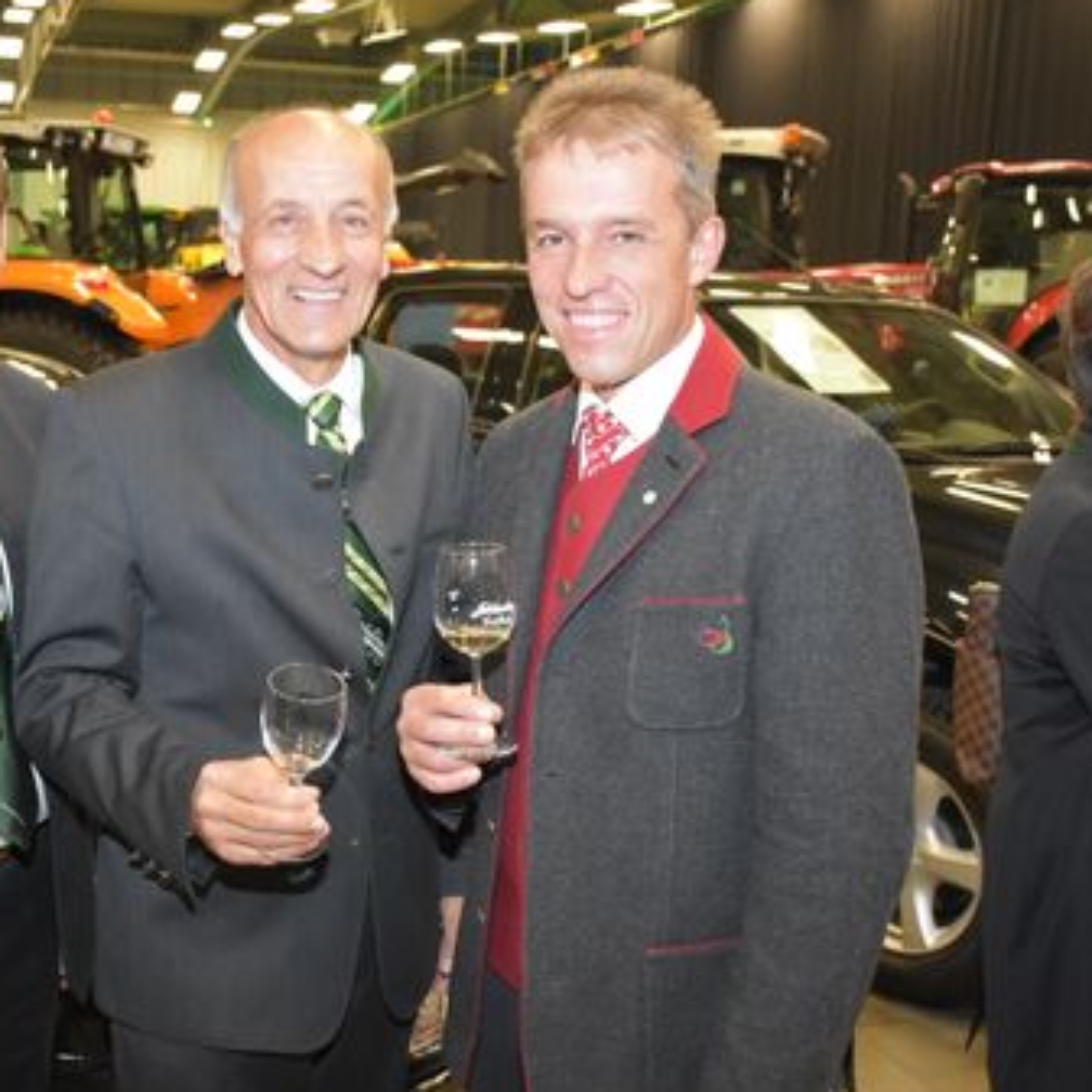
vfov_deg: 37.8
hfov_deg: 37.5
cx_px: 384
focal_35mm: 45
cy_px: 543
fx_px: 1593
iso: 3200
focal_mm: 23
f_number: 4
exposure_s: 1/60
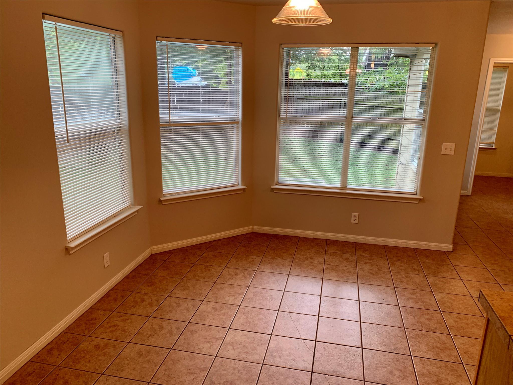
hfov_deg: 67.3
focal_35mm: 26
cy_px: 192
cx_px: 256
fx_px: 385
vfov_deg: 53.1
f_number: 1.8
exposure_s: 1/60
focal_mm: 4.25
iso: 100
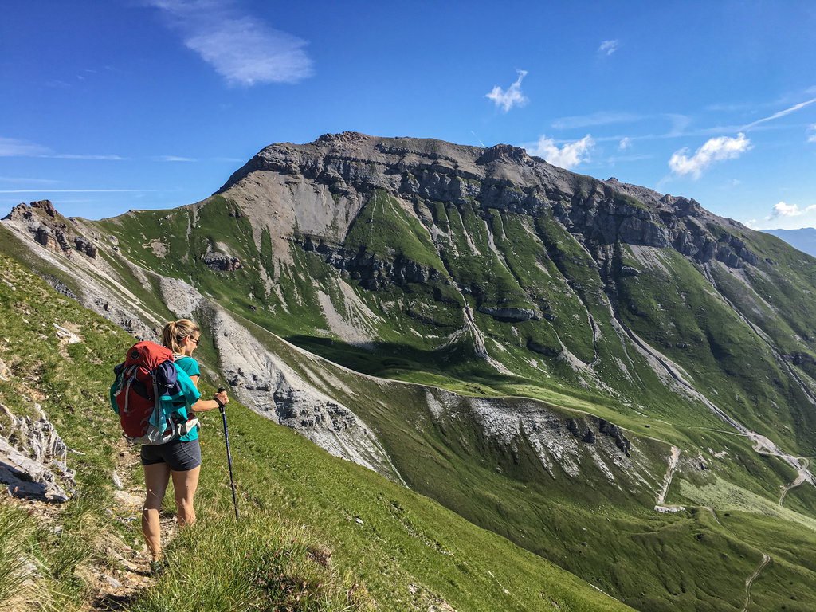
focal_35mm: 29
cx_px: 408
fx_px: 684
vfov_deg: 48.2
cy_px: 306
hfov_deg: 61.7
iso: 25
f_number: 2.2
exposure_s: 1/1054
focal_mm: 4.15
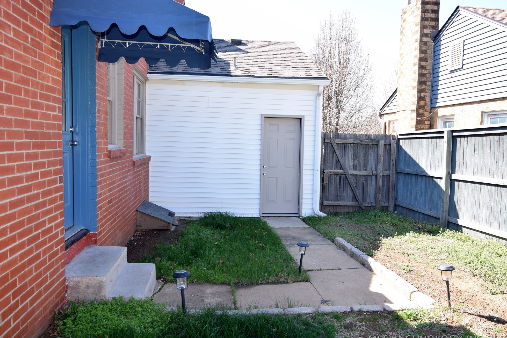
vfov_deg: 48.7
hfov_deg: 68.3
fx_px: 373
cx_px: 251
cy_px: 172
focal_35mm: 27
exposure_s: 1/125
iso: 100
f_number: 5.6
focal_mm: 17
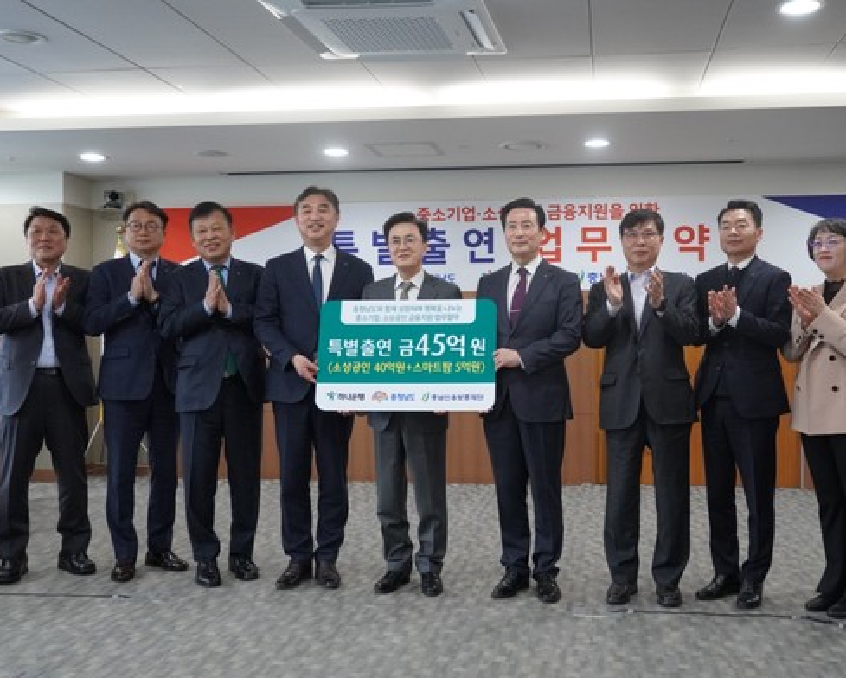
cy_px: 333
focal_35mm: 38
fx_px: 952
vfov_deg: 39.2
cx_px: 484
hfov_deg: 47.8
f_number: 4
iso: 2000
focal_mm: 22
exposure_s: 1/161
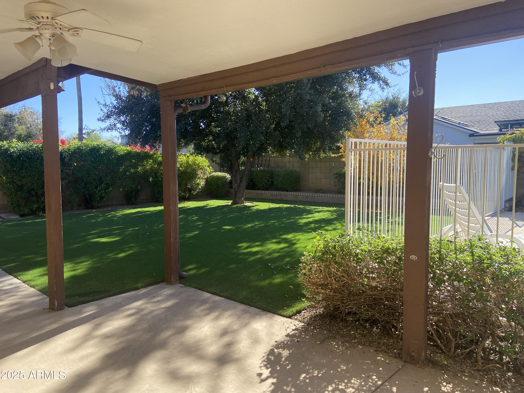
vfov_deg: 53.1
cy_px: 196
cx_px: 262
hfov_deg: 67.3
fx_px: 394
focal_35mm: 26
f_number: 1.8
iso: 32
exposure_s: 1/757
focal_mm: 4.25
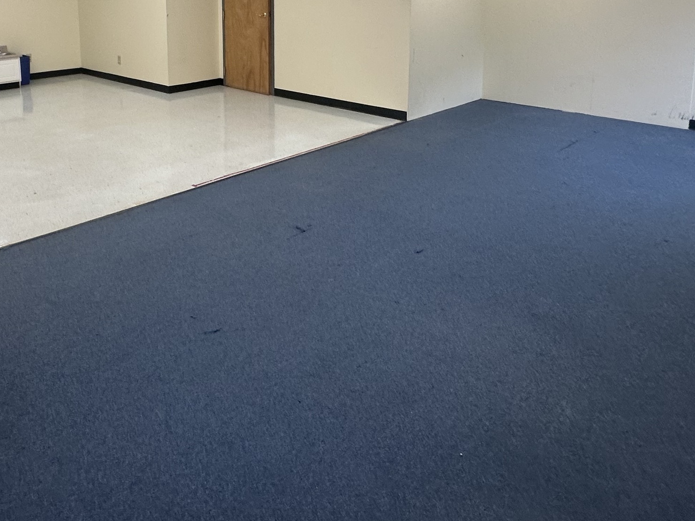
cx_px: 240
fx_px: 582
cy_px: 66
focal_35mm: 29
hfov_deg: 60.4
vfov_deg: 44.5
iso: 100
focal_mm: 2.22
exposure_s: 1/101
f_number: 2.2
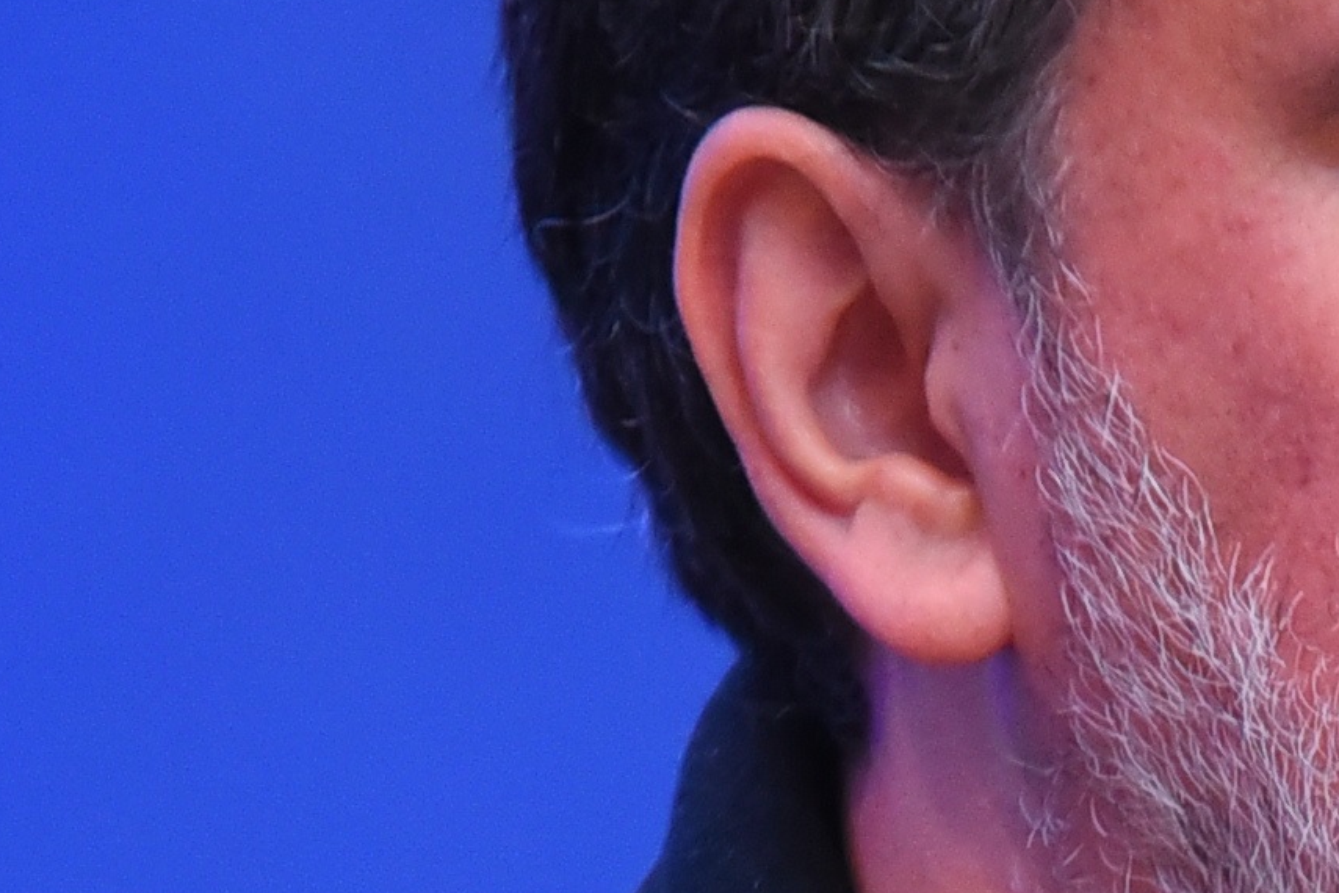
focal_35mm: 1055
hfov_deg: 2.0
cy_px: 1383
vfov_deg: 1.3
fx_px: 39237
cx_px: 1871
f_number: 2.8
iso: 3200
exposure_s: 1/125
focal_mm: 200
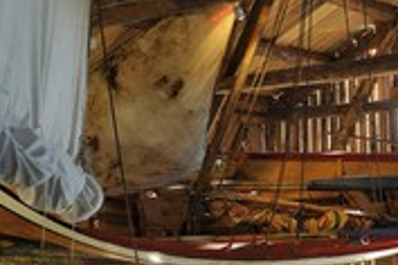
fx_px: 840
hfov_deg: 26.2
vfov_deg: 17.6
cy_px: 11
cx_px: 310
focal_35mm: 76
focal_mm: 32
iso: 800
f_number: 3.2
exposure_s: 1/40
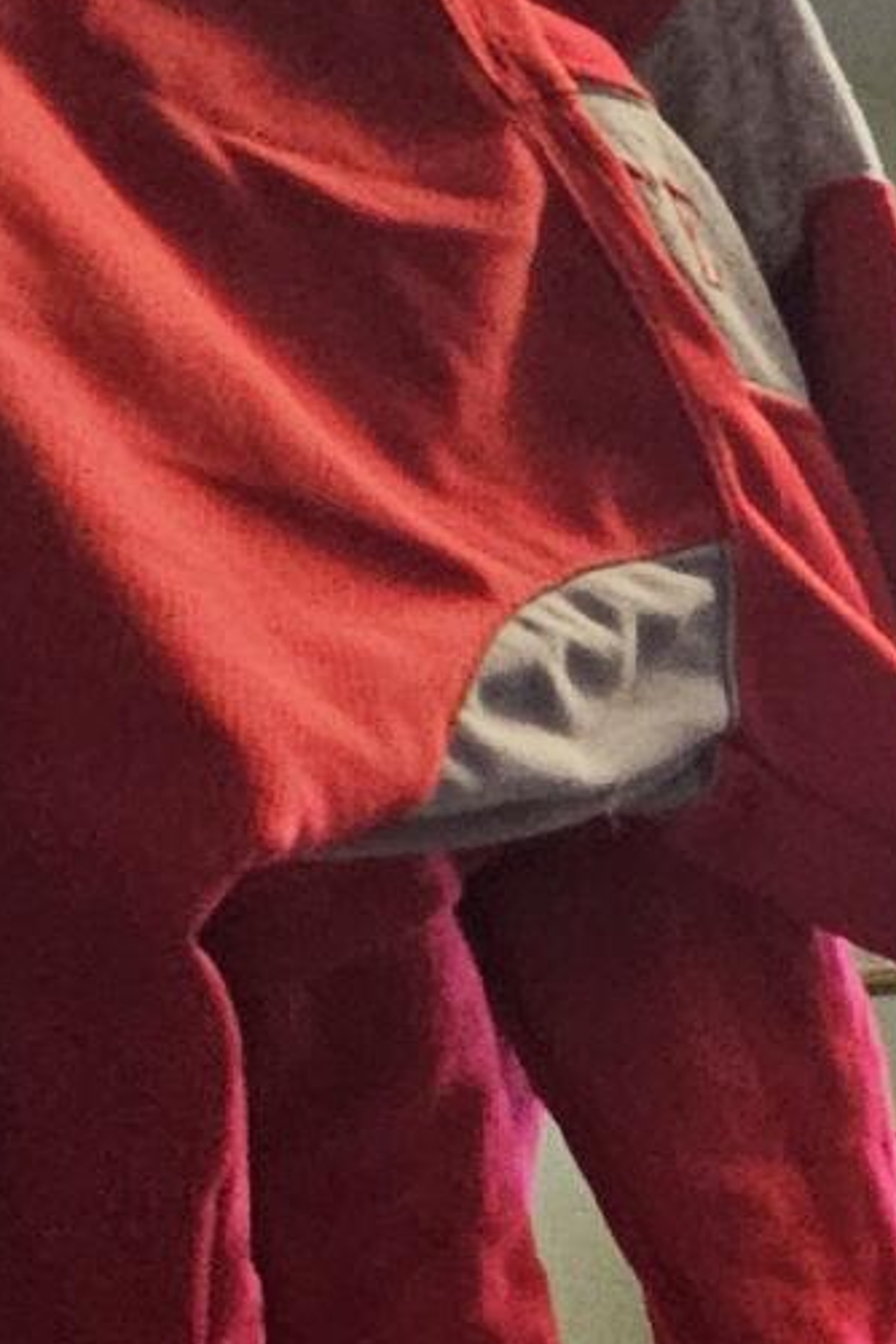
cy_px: 1572
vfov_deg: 23.2
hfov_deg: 9.1
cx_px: 3284
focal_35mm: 81
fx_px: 3024
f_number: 2.2
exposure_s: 1/60
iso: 400
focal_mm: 2.2
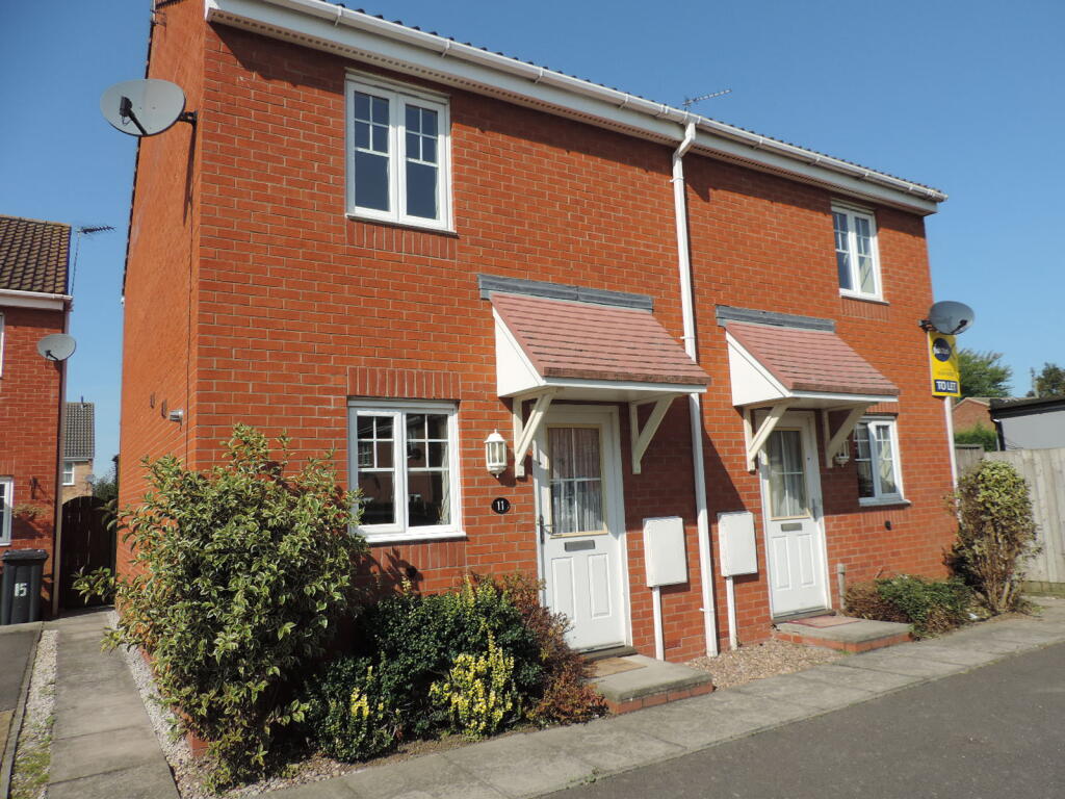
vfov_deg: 56.8
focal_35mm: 24
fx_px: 738
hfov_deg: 71.6
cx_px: 532
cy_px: 400
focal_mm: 4.3
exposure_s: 1/1250
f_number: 3
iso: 80
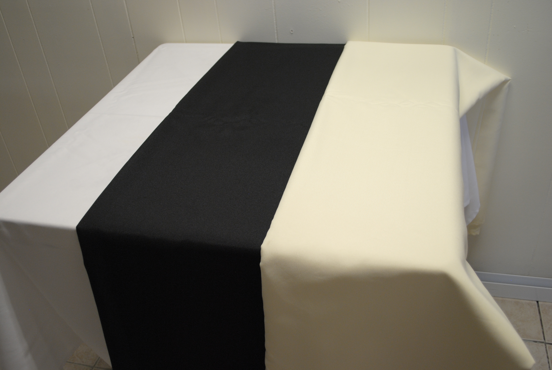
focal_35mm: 36
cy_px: 185
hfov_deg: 53.1
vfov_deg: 37.0
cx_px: 276
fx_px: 553
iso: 400
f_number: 4
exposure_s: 1/40
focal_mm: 24
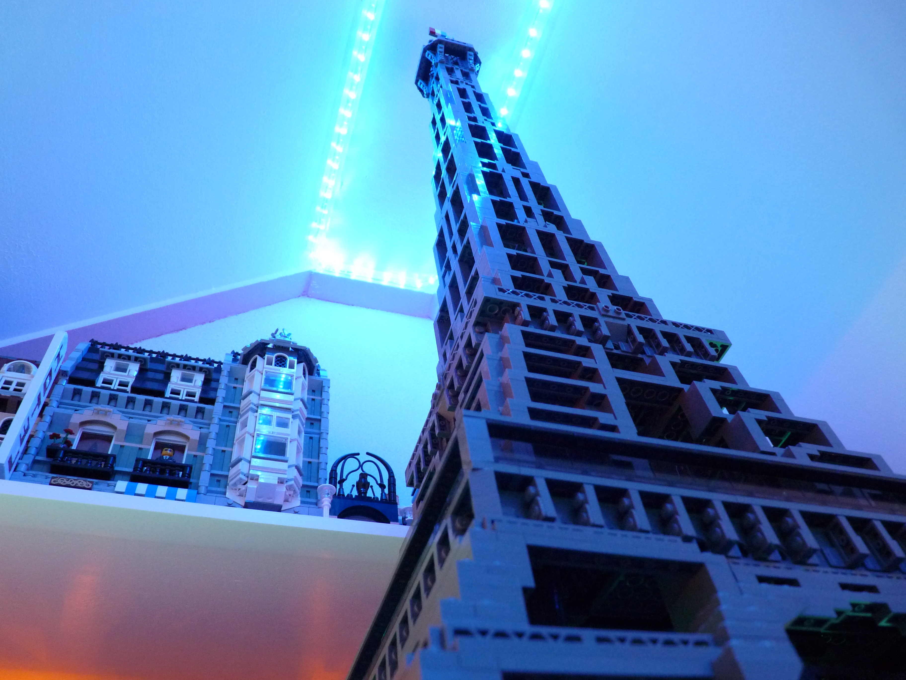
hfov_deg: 65.3
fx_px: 707
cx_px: 453
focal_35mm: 27
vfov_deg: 51.4
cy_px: 340
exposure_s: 1/10
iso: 400
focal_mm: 4.8
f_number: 2.8
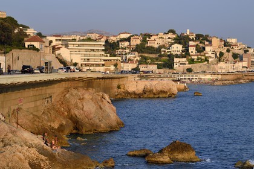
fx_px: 720
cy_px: 84
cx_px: 127
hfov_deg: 20.0
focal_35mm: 102
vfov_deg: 13.4
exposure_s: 1/320
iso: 200
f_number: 9
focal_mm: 102
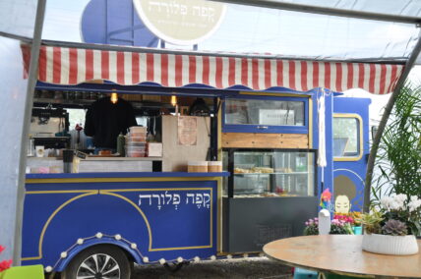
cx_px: 210
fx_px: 613
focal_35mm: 52
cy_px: 140
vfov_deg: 25.7
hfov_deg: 37.9
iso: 200
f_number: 8
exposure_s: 1/60
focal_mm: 35
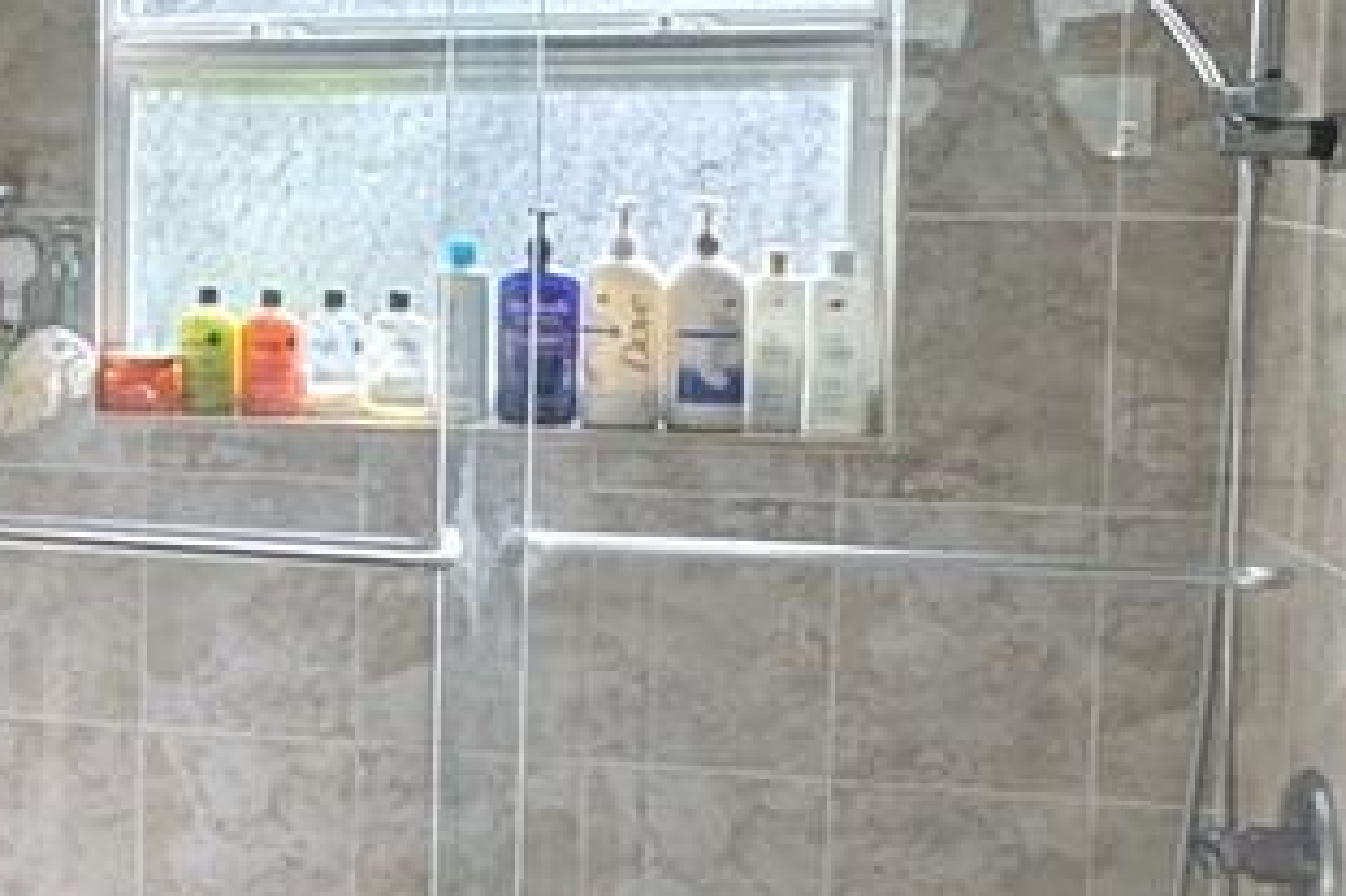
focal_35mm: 75
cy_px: 290
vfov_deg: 18.1
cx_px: -961
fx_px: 2803
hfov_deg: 20.5
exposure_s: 1/100
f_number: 2.2
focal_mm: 2.22
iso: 40
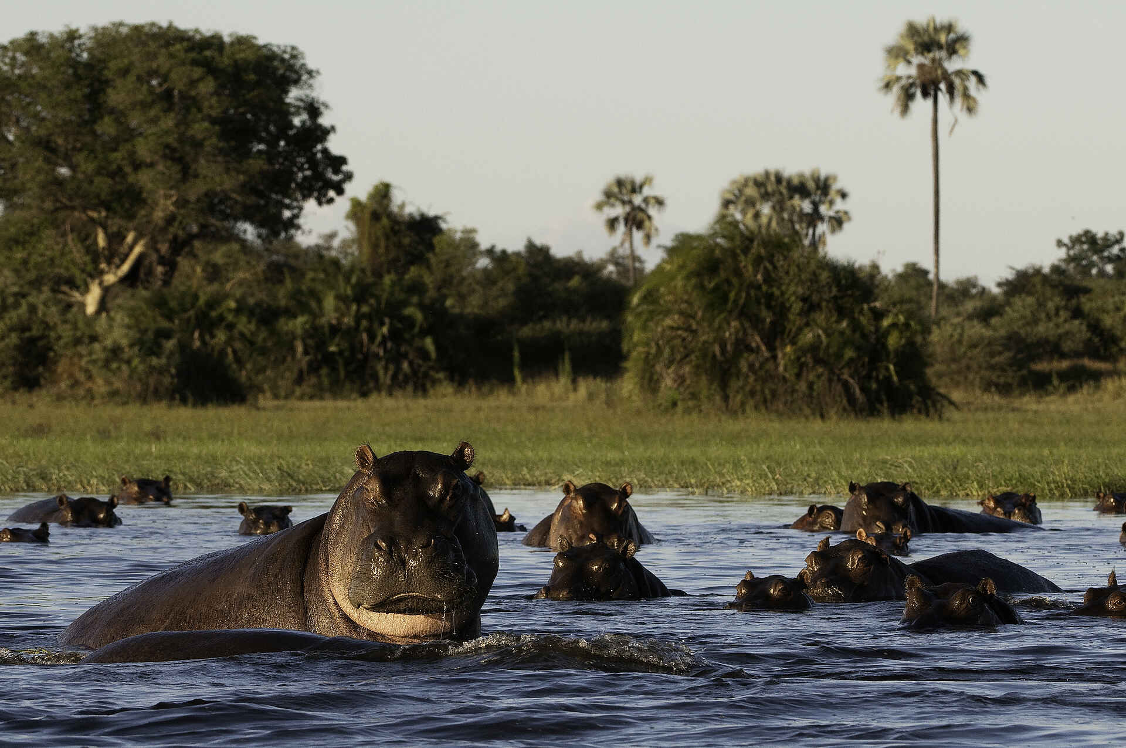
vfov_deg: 4.6
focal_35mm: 300
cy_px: 374
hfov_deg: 6.9
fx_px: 9371
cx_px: 563
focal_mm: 200
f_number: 9.5
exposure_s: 1/500
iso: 800
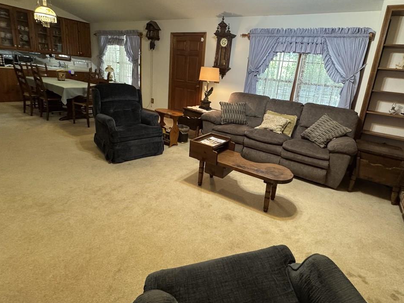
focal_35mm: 19
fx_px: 222
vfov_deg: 68.2
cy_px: 126
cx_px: 221
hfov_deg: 84.4
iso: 500
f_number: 2.2
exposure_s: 1/60
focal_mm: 2.22
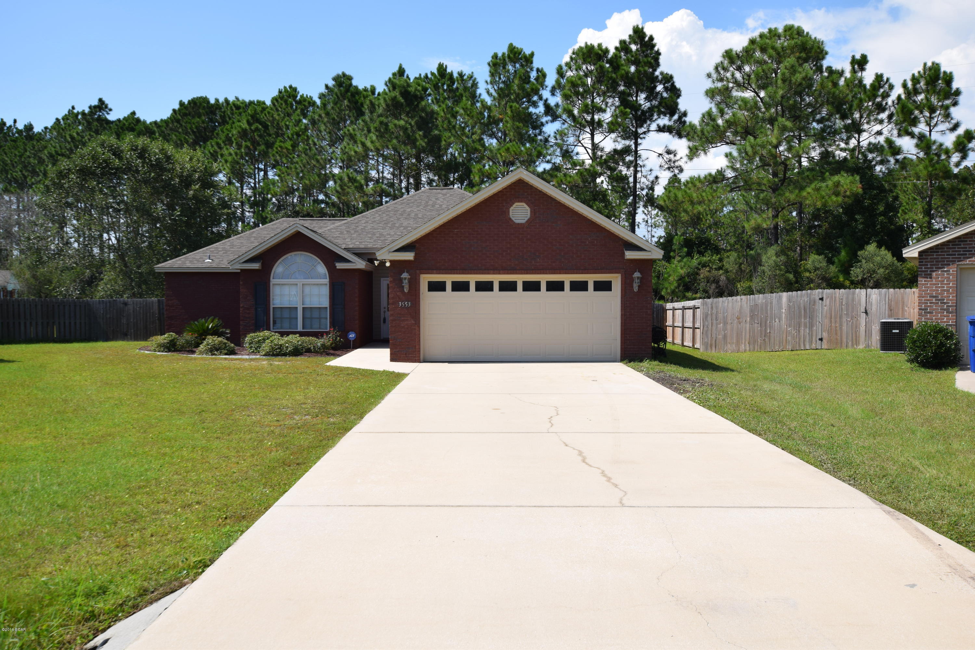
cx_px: 488
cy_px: 325
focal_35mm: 30
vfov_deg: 43.6
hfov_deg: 61.9
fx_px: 812
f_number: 10
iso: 200
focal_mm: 20
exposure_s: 1/400
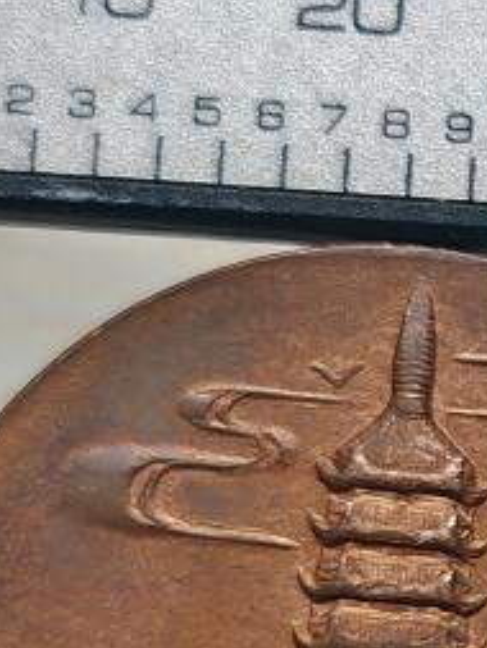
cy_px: 661
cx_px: 1020
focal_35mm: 192
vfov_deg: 10.2
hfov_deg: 7.4
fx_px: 3599
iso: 80
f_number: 1.6
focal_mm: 7.62
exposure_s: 1/100
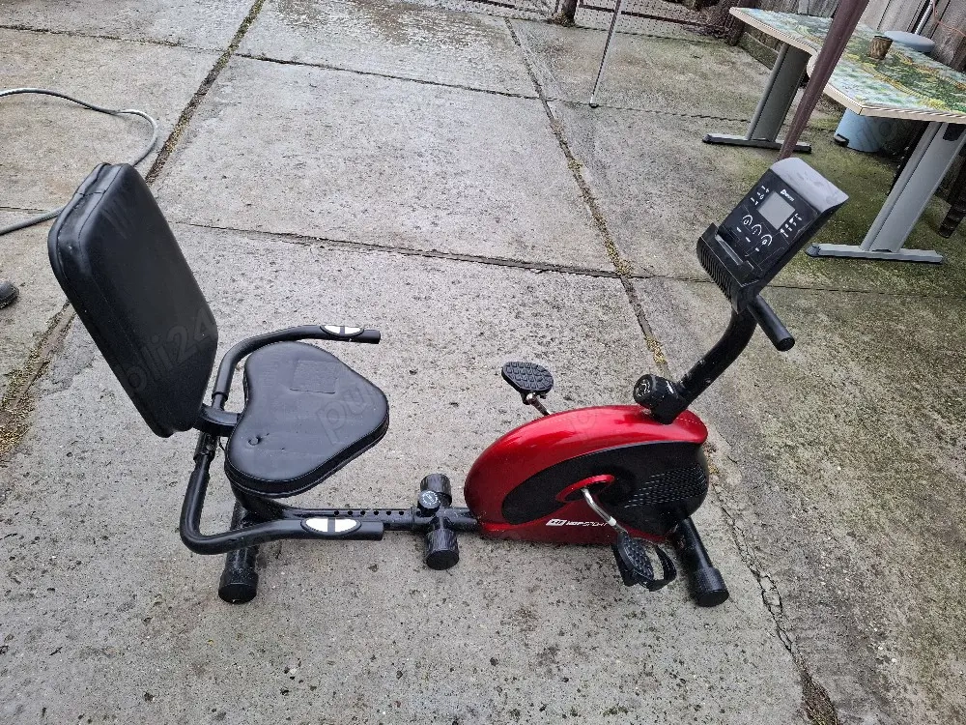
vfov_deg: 58.9
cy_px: 362
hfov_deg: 73.9
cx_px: 483
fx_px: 642
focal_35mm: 23
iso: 100
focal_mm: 5.54
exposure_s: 1/100
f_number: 1.8
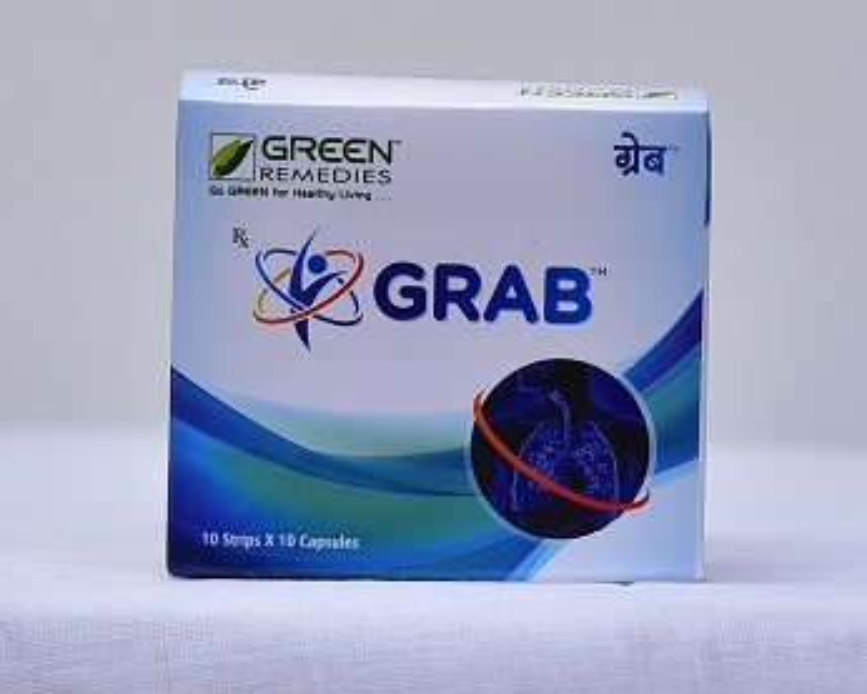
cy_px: 458
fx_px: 3003
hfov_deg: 16.4
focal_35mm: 117
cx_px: 431
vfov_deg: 13.2
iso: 1250
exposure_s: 1/160
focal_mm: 82
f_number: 4.5
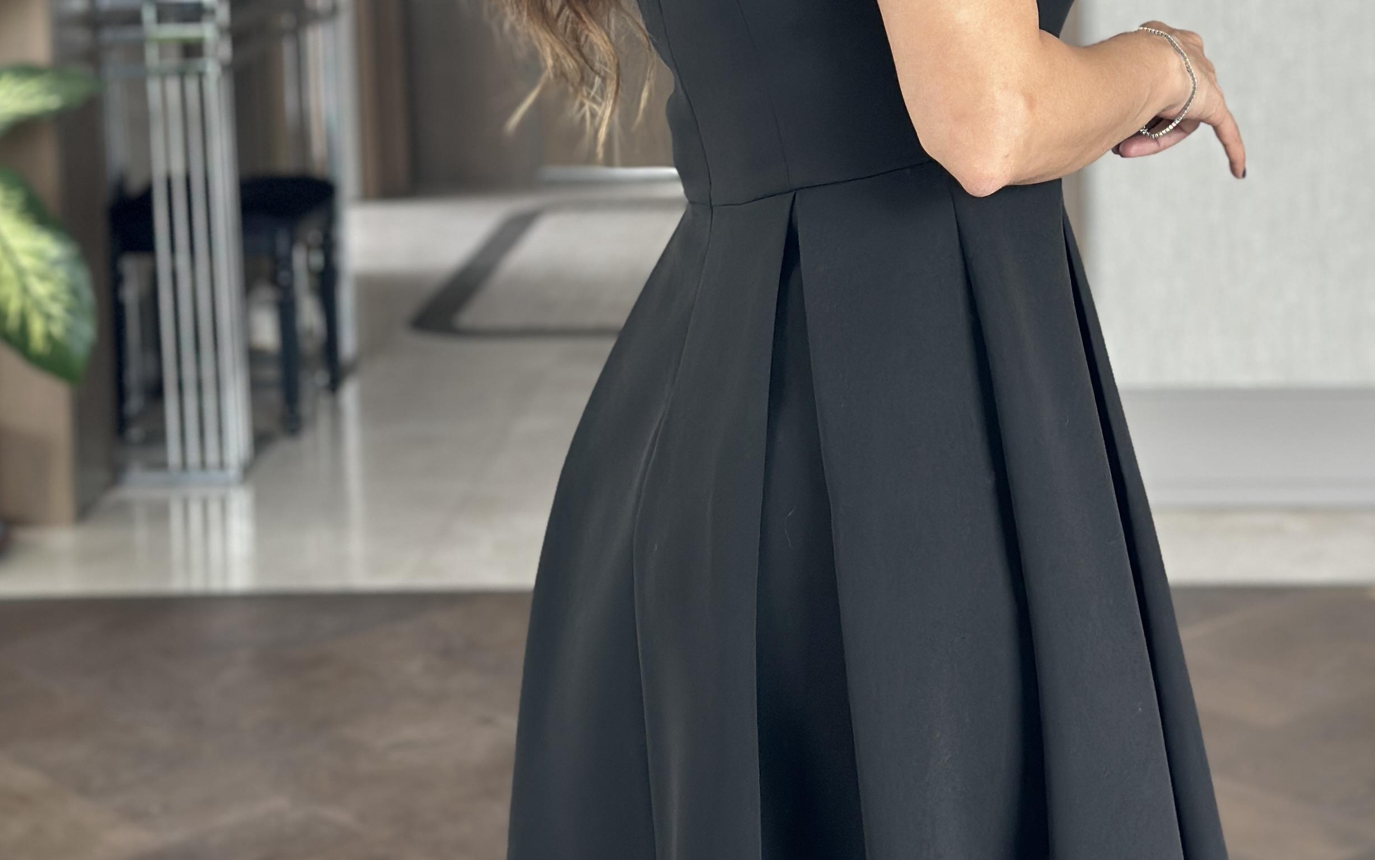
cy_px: 64
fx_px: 3148
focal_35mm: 84
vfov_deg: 15.3
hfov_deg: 24.6
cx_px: 828
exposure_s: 1/60
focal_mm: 6.86
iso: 160
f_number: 1.78
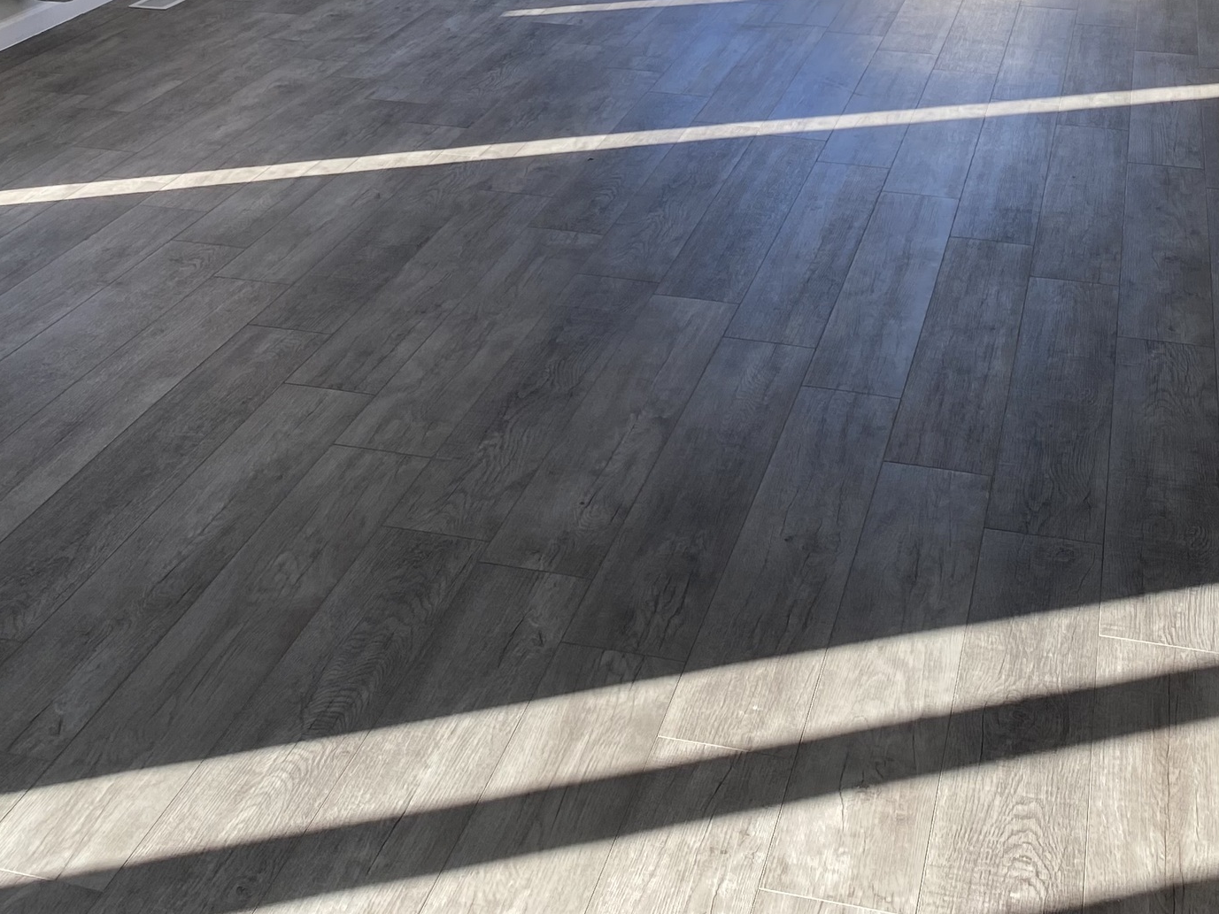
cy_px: -48
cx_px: 528
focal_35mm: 58
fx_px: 2043
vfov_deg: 23.9
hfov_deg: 33.2
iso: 32
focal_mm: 4.25
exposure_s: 1/163
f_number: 1.8
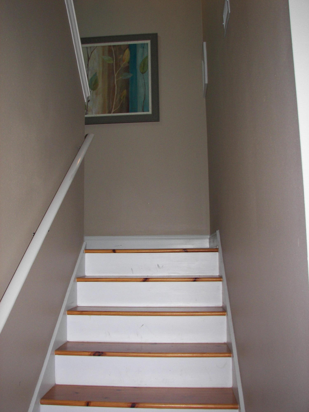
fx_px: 428
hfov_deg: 39.7
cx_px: 154
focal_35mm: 36
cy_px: 206
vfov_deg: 51.4
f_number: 2.8
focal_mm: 6
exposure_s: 1/30
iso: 100
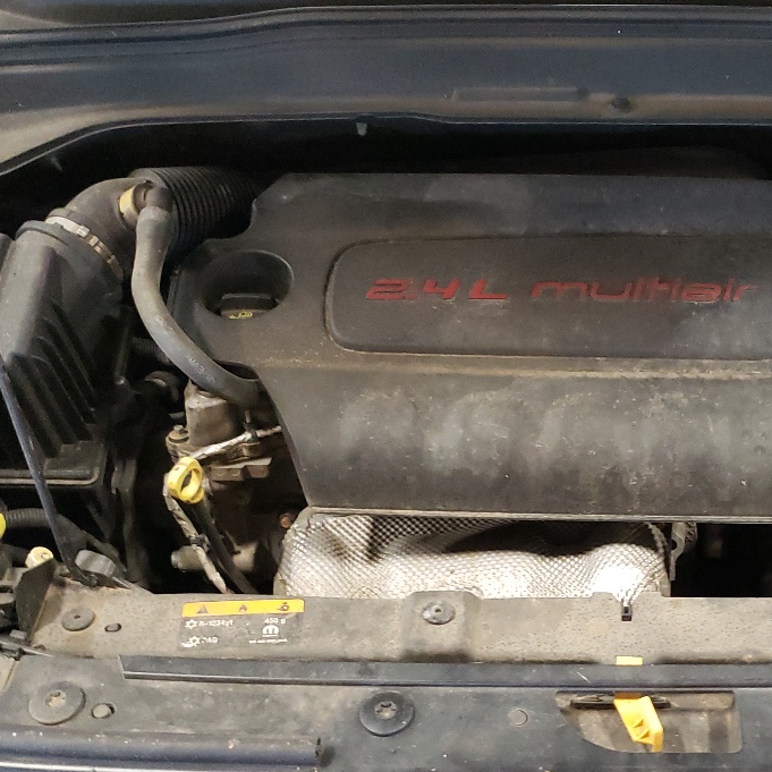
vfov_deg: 31.0
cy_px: 599
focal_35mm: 54
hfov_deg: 30.8
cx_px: 629
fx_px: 1363
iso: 388
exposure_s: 1/30
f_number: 1.5
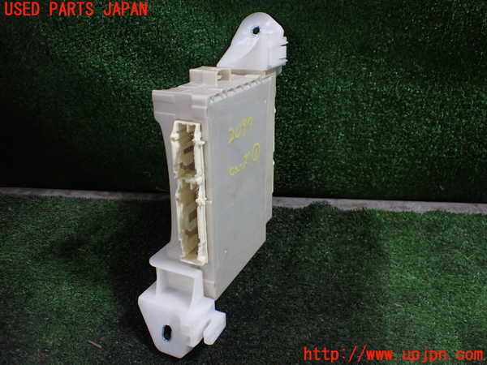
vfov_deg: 46.8
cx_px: 244
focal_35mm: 30
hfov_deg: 60.0
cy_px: 182
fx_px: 422
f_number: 2.3
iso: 500
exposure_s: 1/125
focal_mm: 5.4
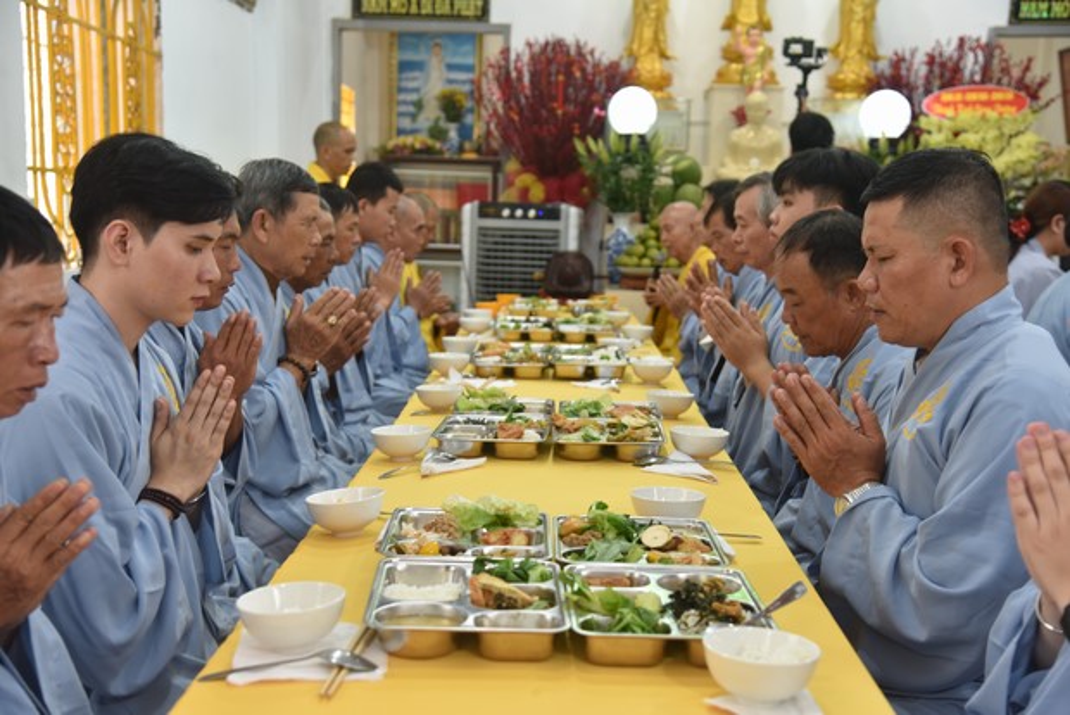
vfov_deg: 27.0
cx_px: 535
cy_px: 358
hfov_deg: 39.6
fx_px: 1487
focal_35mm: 50
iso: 500
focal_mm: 50
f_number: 4
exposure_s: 1/60
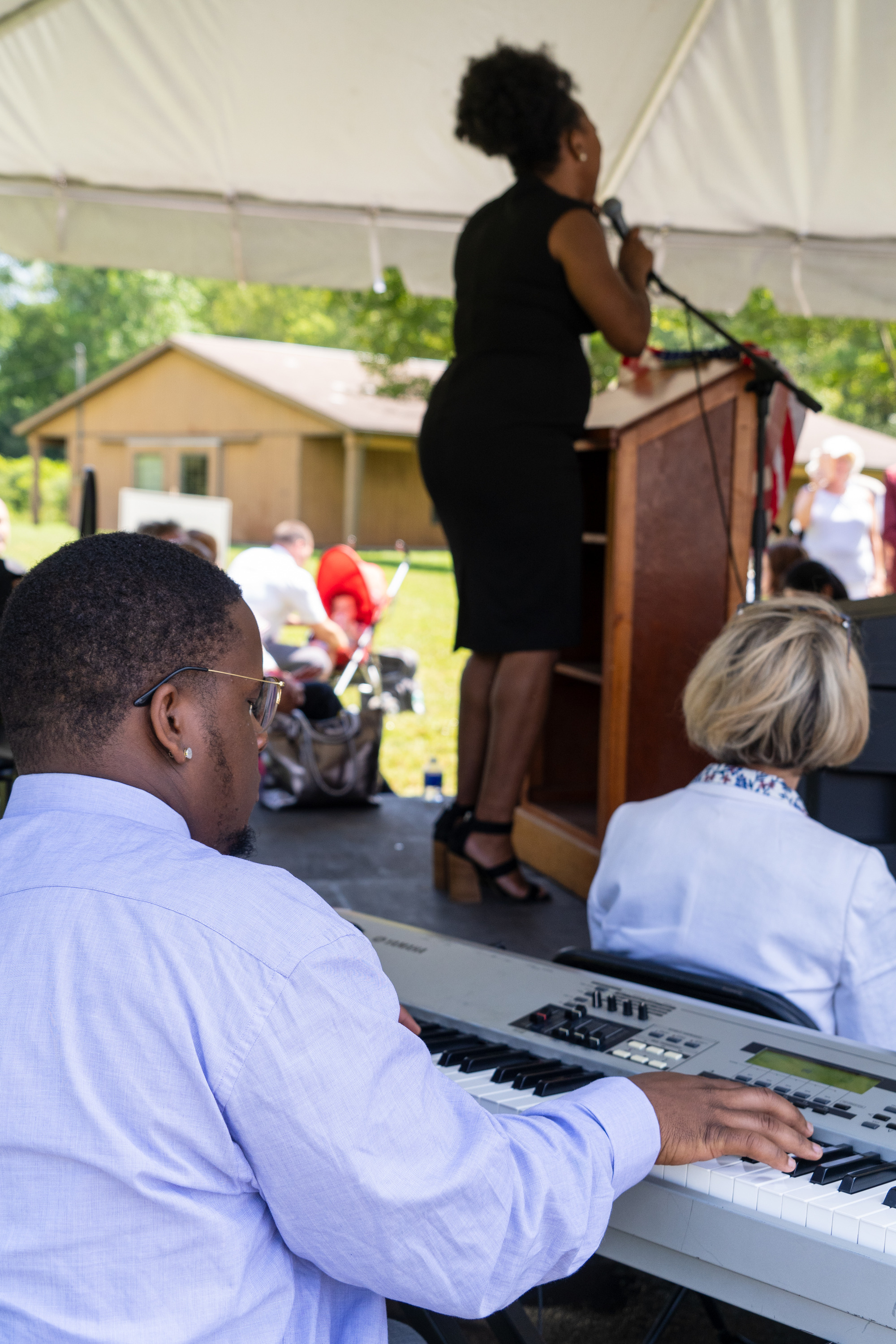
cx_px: 448
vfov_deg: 41.1
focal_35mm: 48
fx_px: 1792
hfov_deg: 28.1
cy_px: 672
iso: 800
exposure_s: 1/500
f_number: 6.3
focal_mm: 48
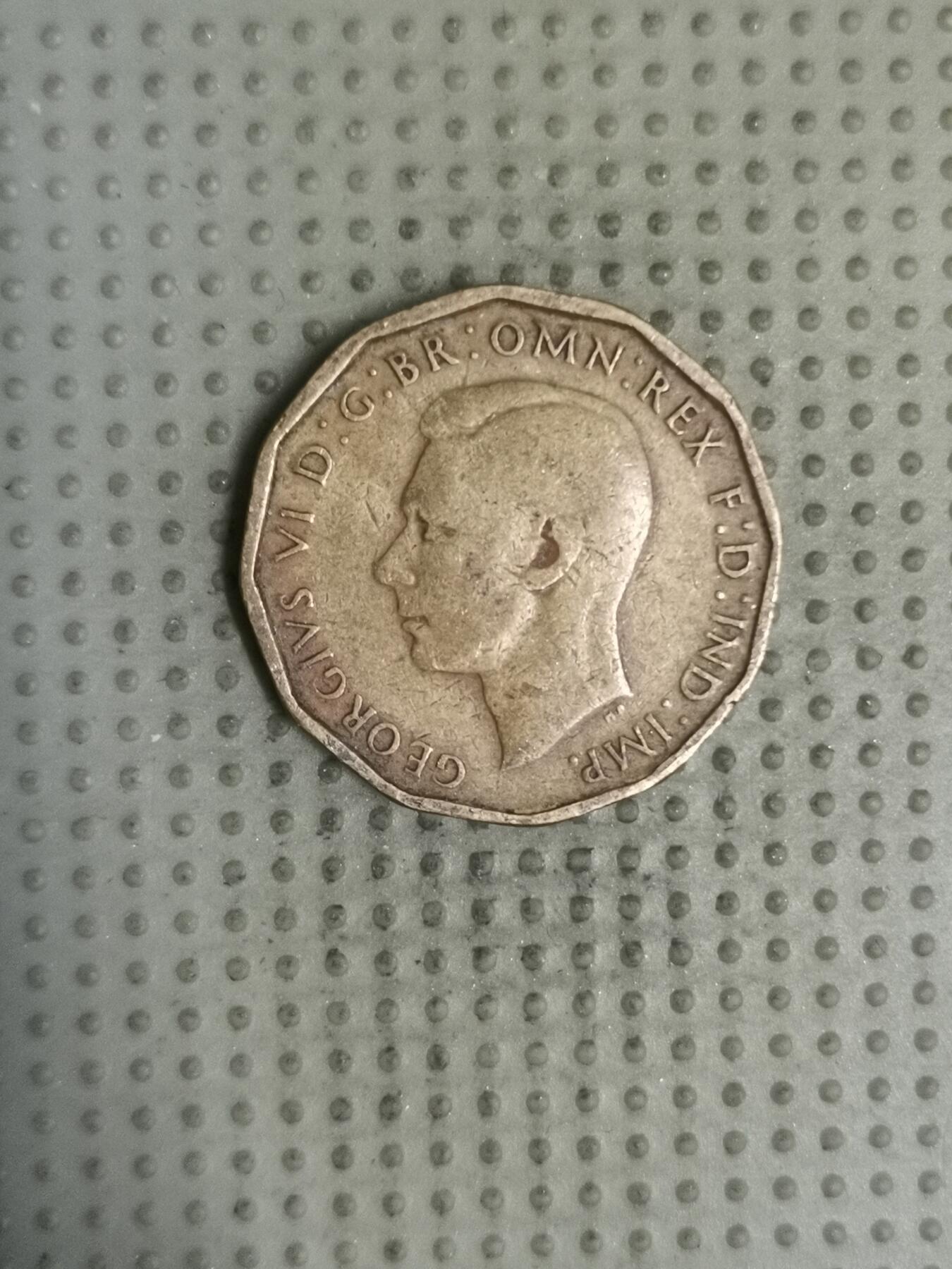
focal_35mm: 52
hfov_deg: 28.0
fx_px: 1907
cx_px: 476
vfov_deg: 36.8
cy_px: 634
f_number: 1.8
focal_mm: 4.75
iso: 500
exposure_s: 1/22.5
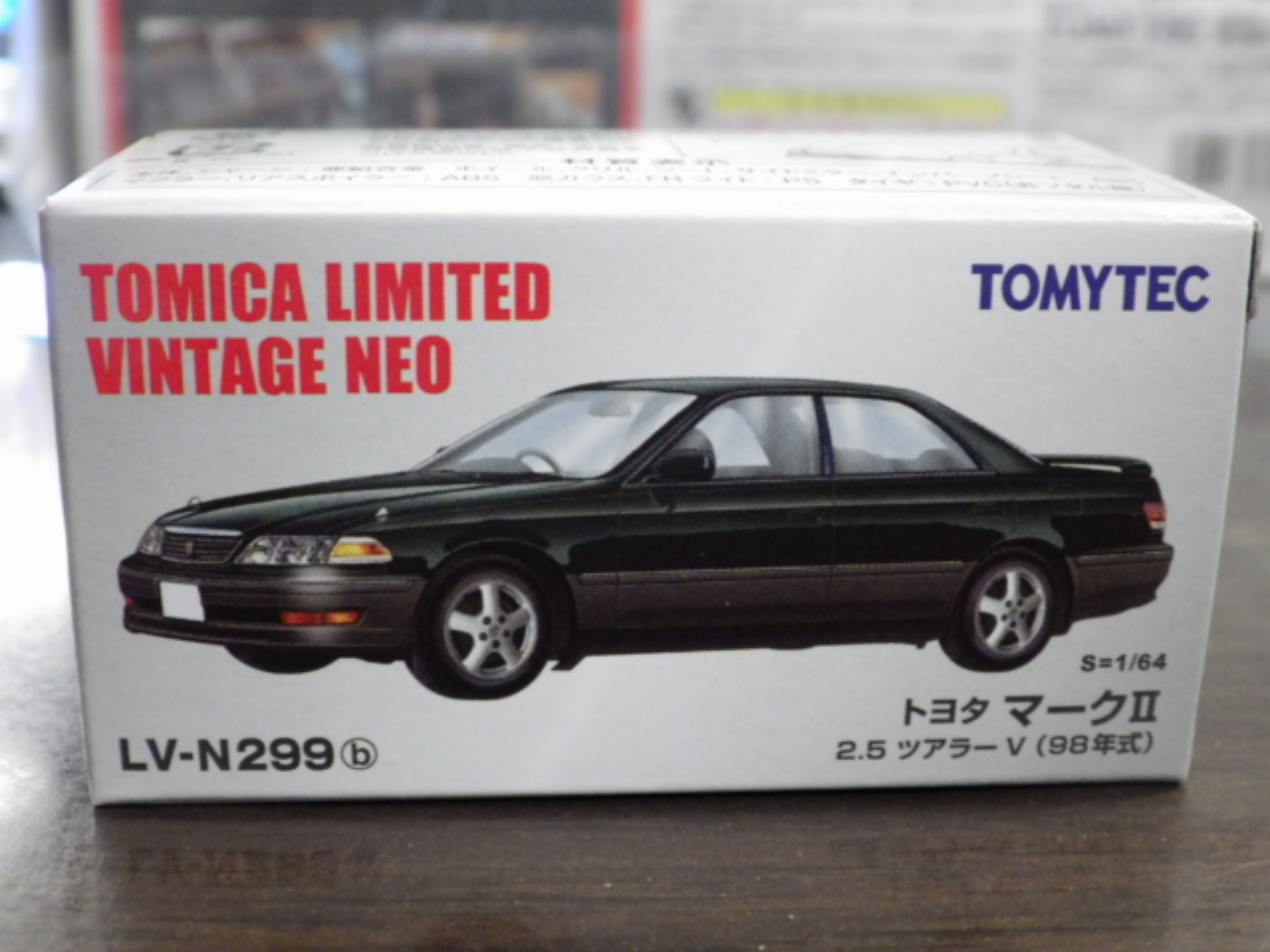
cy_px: 476
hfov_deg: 38.2
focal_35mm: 50
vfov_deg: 29.1
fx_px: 1834
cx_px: 635
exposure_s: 1/25
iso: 800
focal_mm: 9
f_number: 3.8
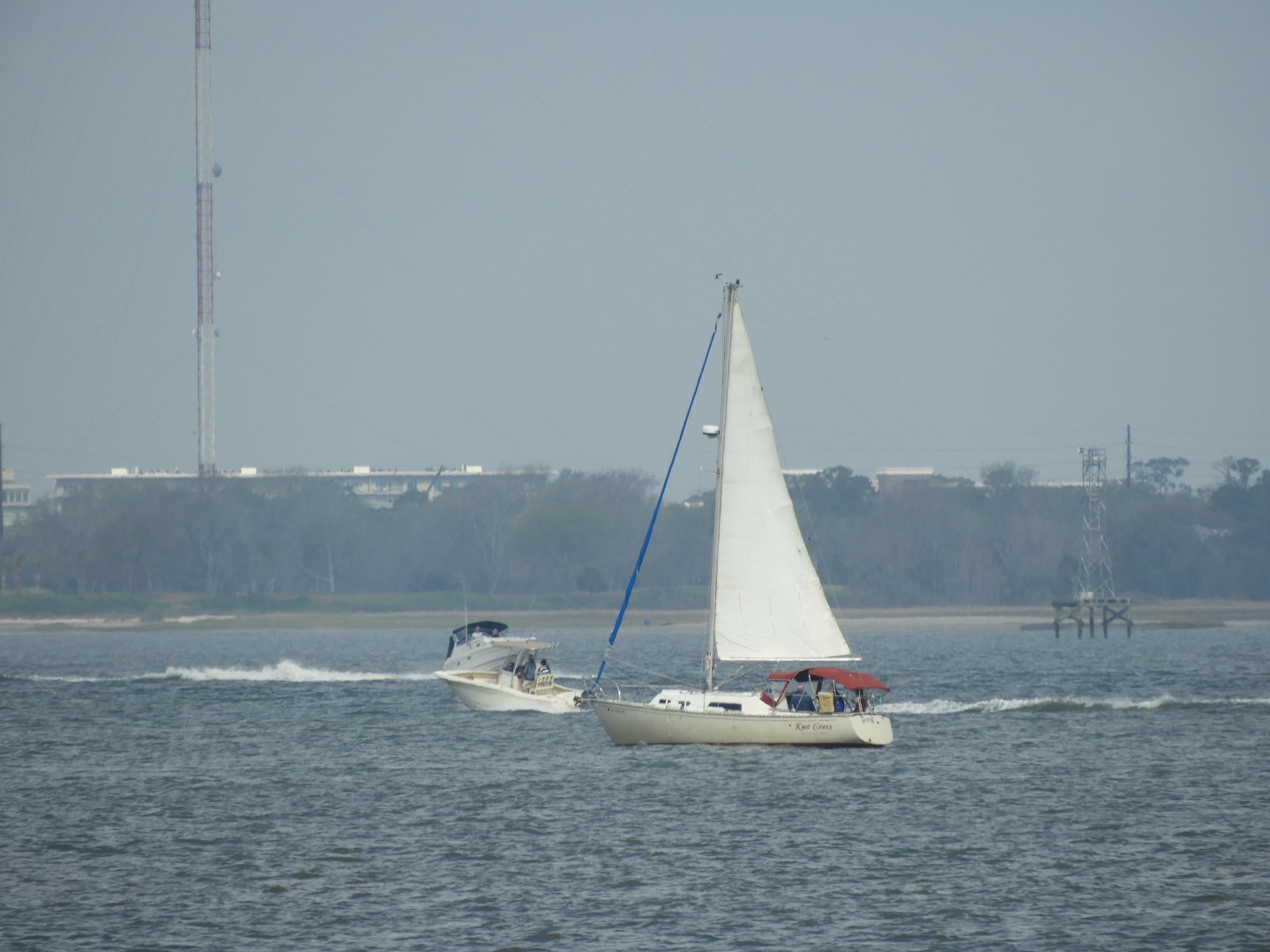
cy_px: 476
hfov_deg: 2.2
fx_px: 33019
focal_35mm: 900
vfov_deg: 1.7
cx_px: 635
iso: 100
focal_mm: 161.2
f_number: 5.6
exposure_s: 1/640
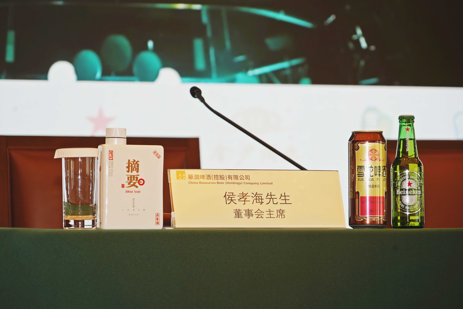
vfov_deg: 9.9
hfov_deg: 14.8
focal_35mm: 139
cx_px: 232
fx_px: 1788
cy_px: 154
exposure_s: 1/160
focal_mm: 139
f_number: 6.3
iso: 640
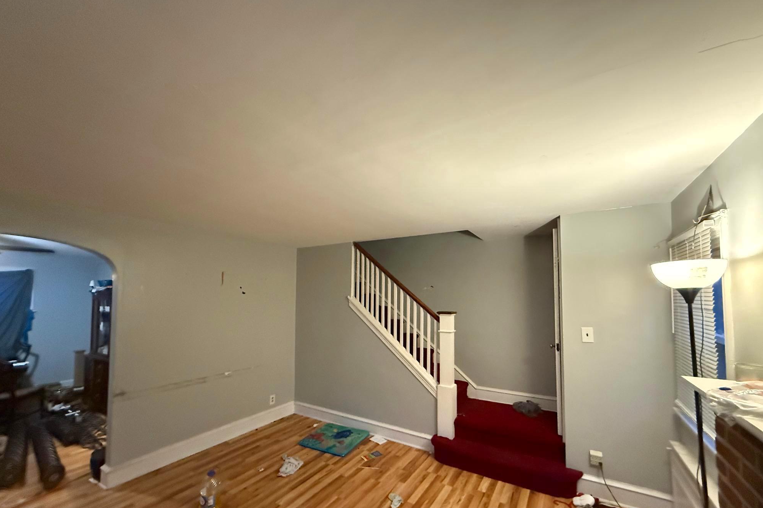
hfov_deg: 100.4
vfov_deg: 77.0
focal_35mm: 15
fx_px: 318
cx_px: 373
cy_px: 286
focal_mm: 2.22
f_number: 2.2
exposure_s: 1/60
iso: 1250
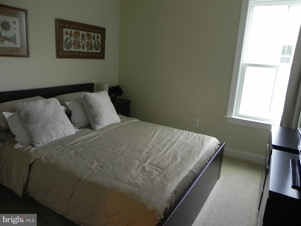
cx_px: 150
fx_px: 226
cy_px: 113
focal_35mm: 26
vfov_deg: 53.1
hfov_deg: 67.3
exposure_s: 1/30
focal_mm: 4.6
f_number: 2.8
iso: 222
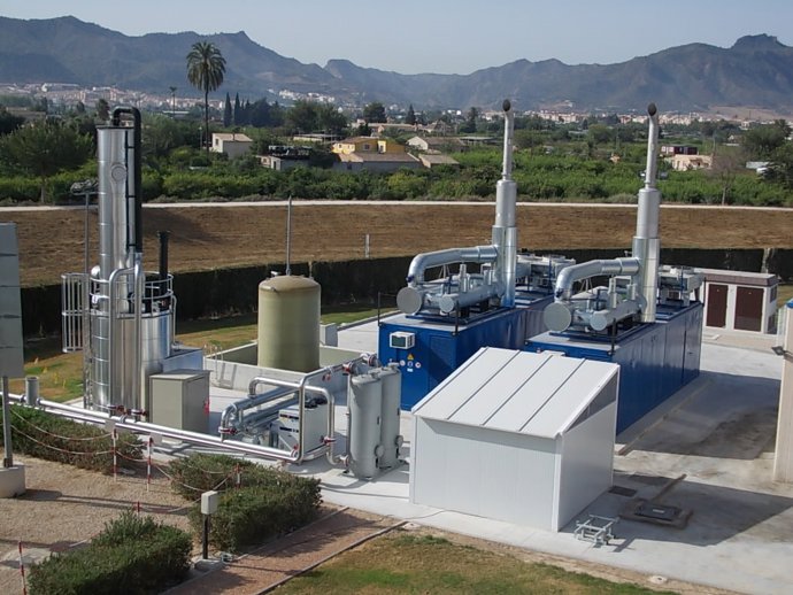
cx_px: 396
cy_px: 298
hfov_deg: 37.5
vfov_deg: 28.6
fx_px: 1169
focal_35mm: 51
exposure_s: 1/250
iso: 80
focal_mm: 7.2
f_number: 7.2
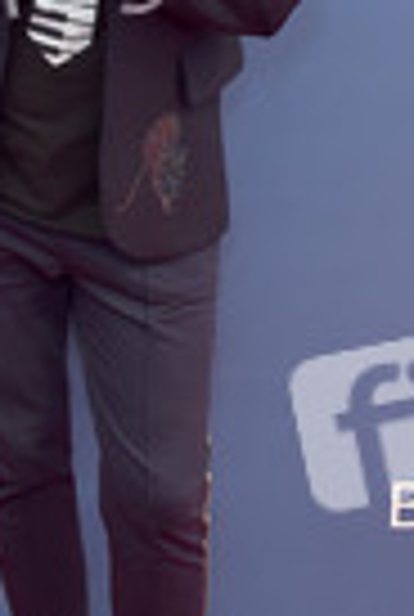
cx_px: 115
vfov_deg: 28.5
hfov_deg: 19.4
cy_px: 180
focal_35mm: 70
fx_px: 1201
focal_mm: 24
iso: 320
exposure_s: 1/250
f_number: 7.1
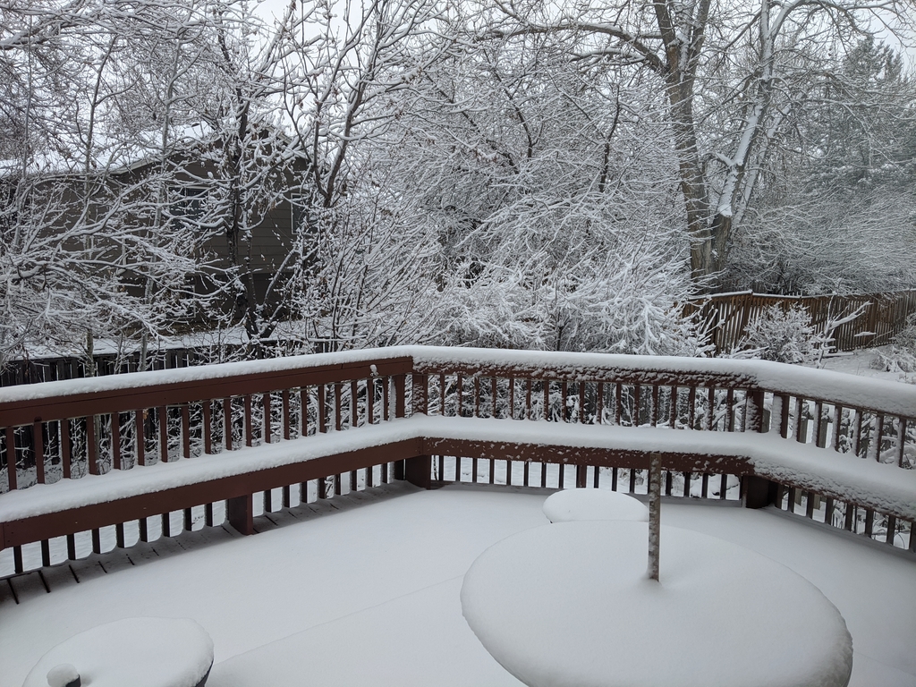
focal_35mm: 27
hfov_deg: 65.3
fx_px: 714
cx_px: 458
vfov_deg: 51.4
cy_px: 344
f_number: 1.8
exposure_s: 1/1304
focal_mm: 4.44
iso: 66
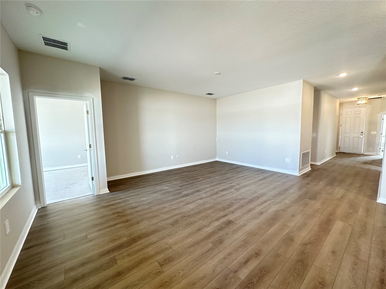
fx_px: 156
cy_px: 144
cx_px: 193
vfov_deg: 85.7
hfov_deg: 102.1
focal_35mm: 14
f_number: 2.2
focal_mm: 2.22
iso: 320
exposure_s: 1/60
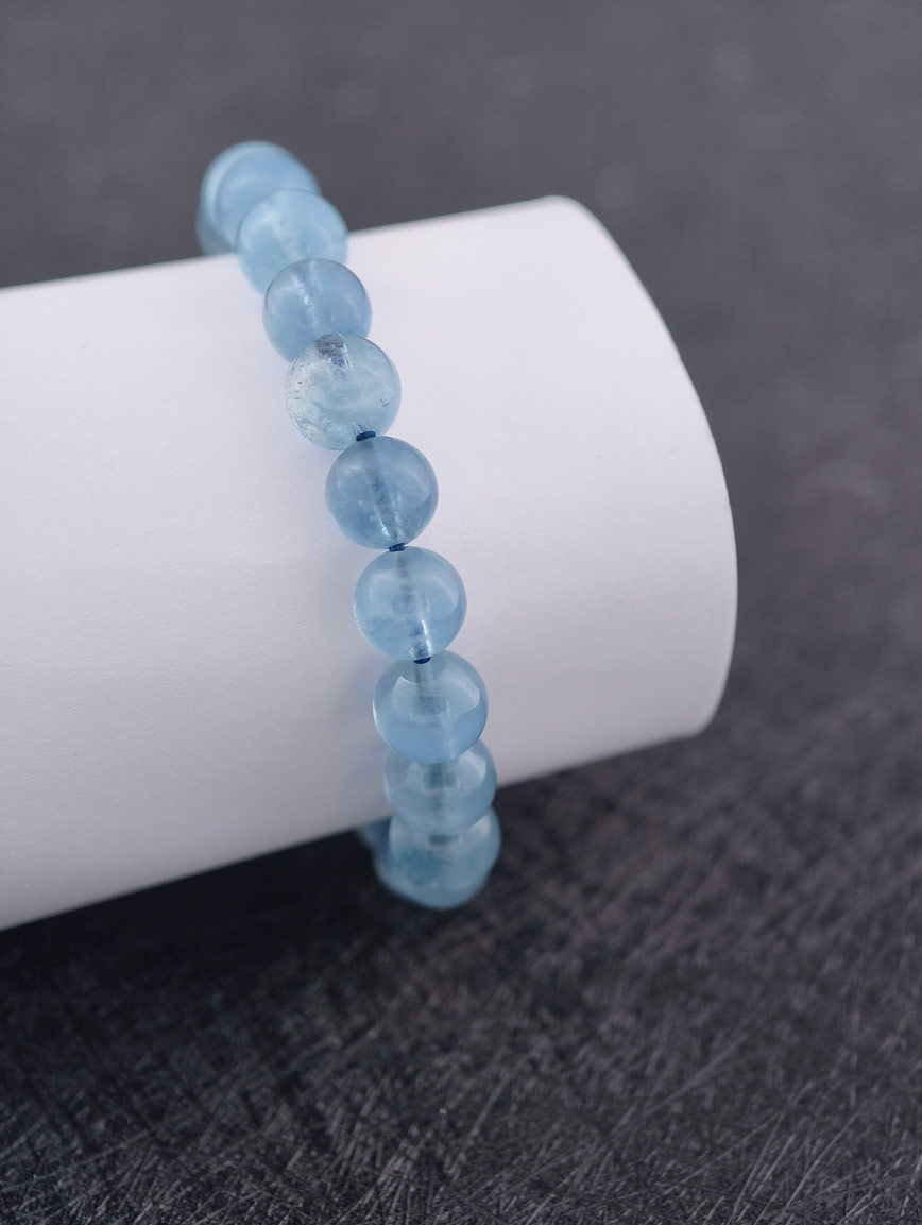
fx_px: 3011
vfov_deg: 23.0
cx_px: 461
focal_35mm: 85
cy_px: 612
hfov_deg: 17.4
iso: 125
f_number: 2.67
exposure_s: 1/160
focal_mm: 22.48
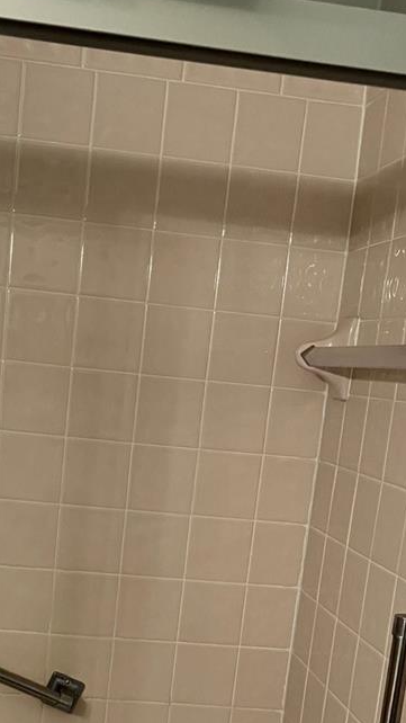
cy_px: 591
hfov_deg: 21.0
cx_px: 126
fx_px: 1091
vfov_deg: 35.3
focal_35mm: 57
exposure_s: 1/60
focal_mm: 3.99
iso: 100
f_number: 1.8
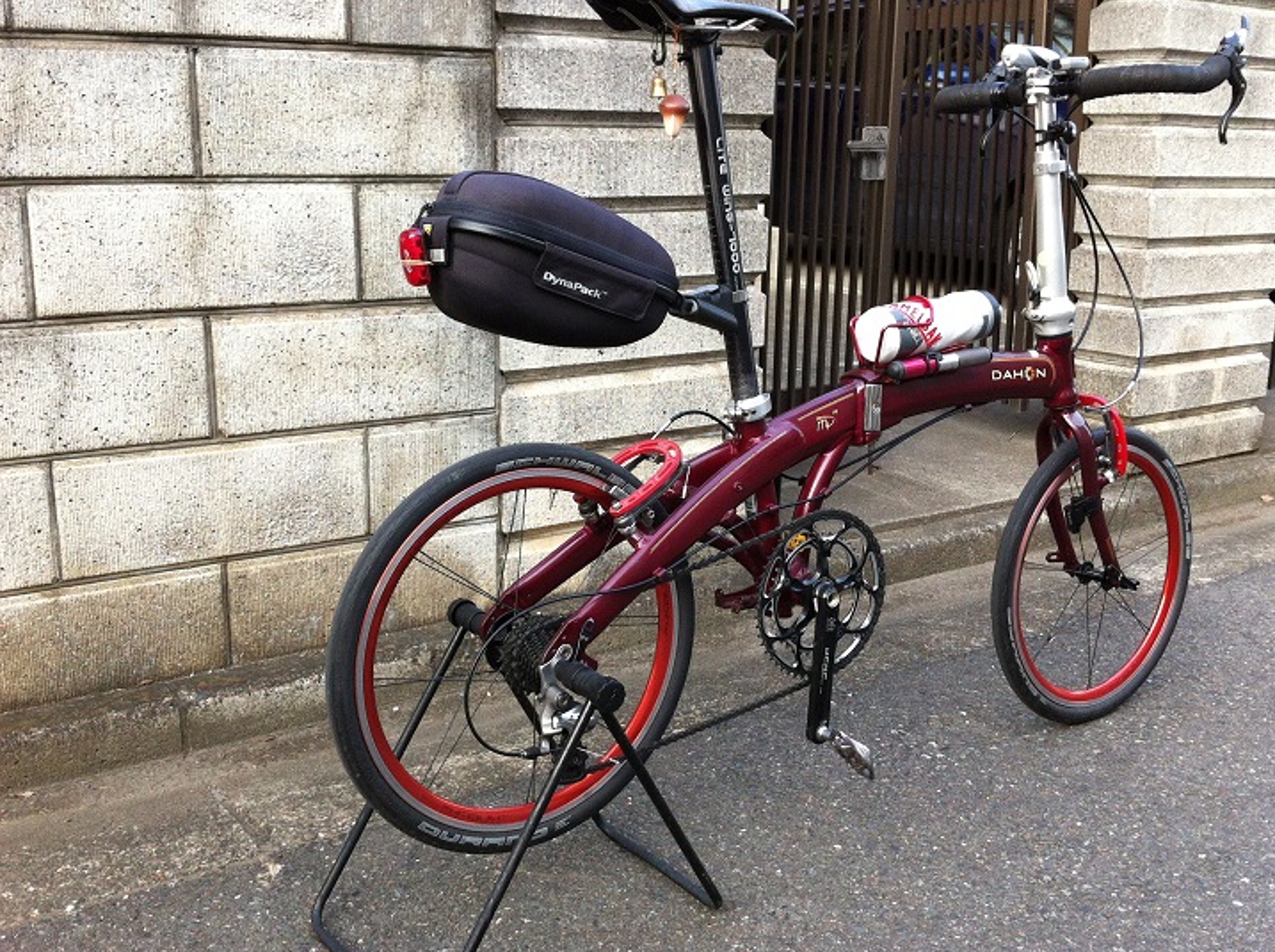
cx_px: 626
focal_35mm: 38
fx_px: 1397
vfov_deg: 37.6
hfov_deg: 49.1
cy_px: 451
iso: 125
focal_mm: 3.85
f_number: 2.8
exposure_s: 1/120
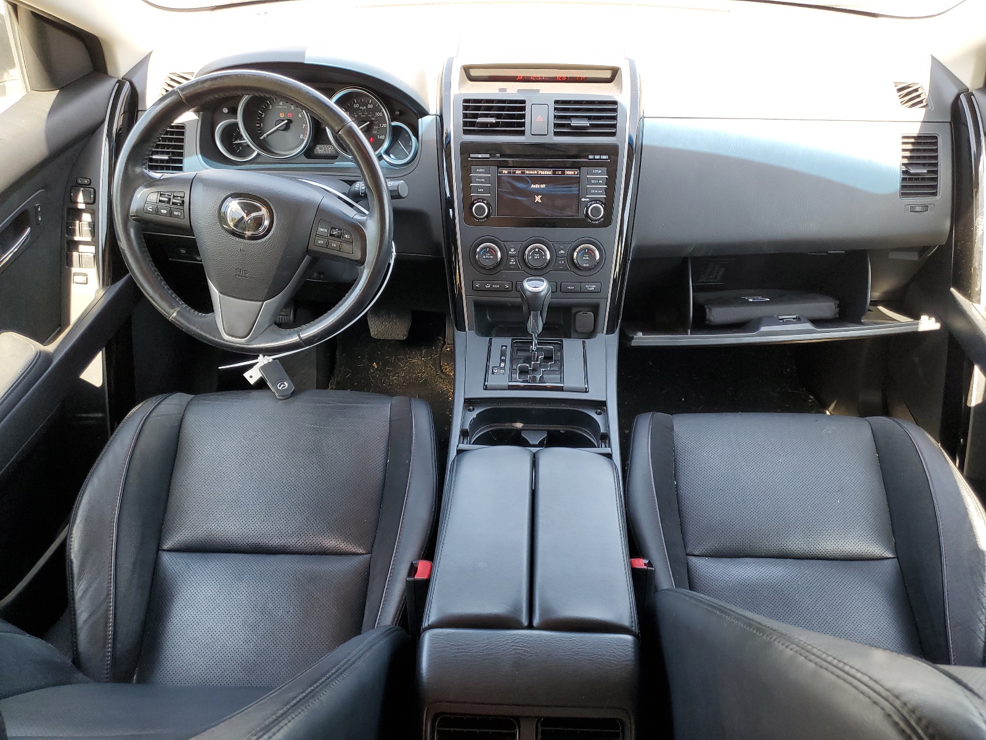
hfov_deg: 67.3
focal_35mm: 26
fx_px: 741
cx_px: 493
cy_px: 370
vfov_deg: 53.1
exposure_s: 1/120
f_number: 1.5
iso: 71
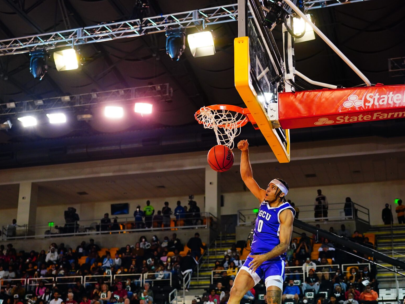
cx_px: 243
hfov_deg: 34.2
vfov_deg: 26.0
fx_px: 655
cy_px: 204
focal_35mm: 56
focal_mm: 35
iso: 1600
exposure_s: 1/1250
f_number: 1.8
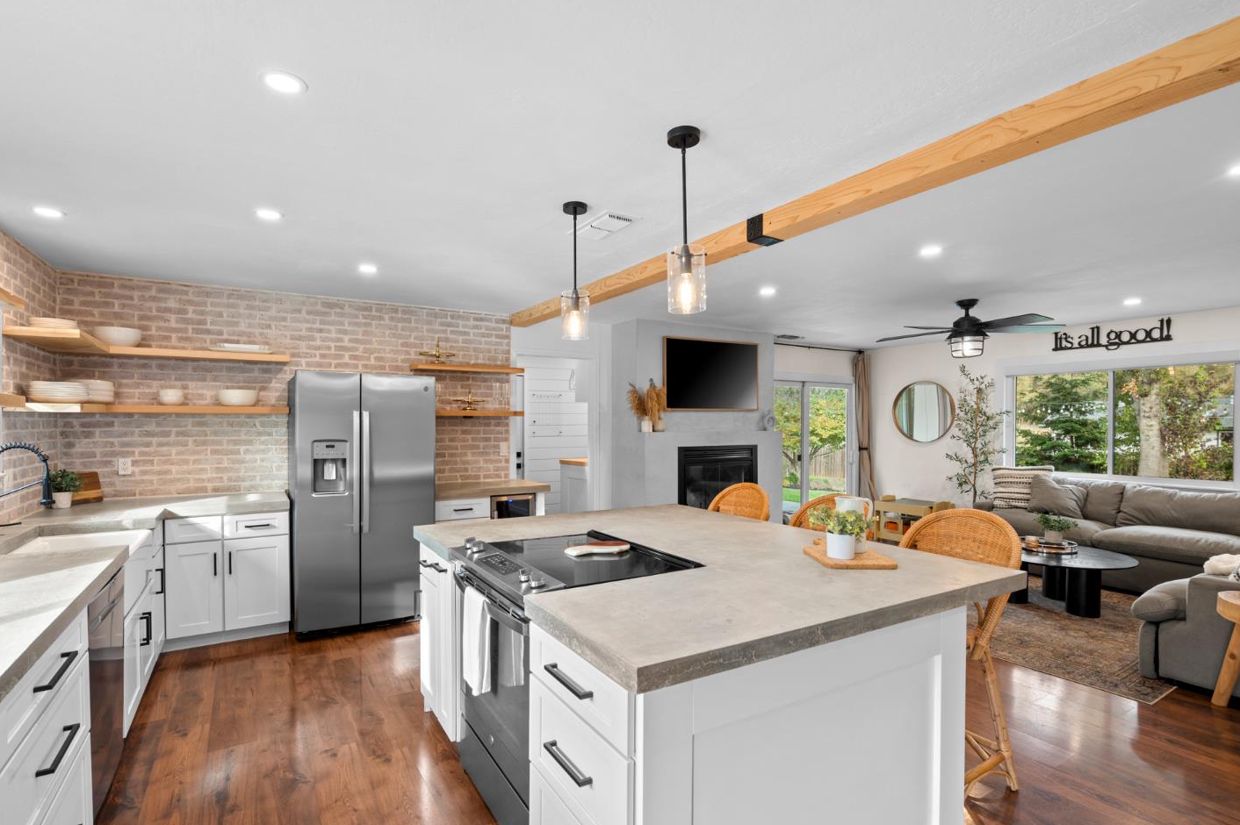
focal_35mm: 17
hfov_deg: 93.3
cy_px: 428
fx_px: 585
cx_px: 595
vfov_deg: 70.4
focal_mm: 16
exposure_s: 1/1.67
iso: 200
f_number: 9
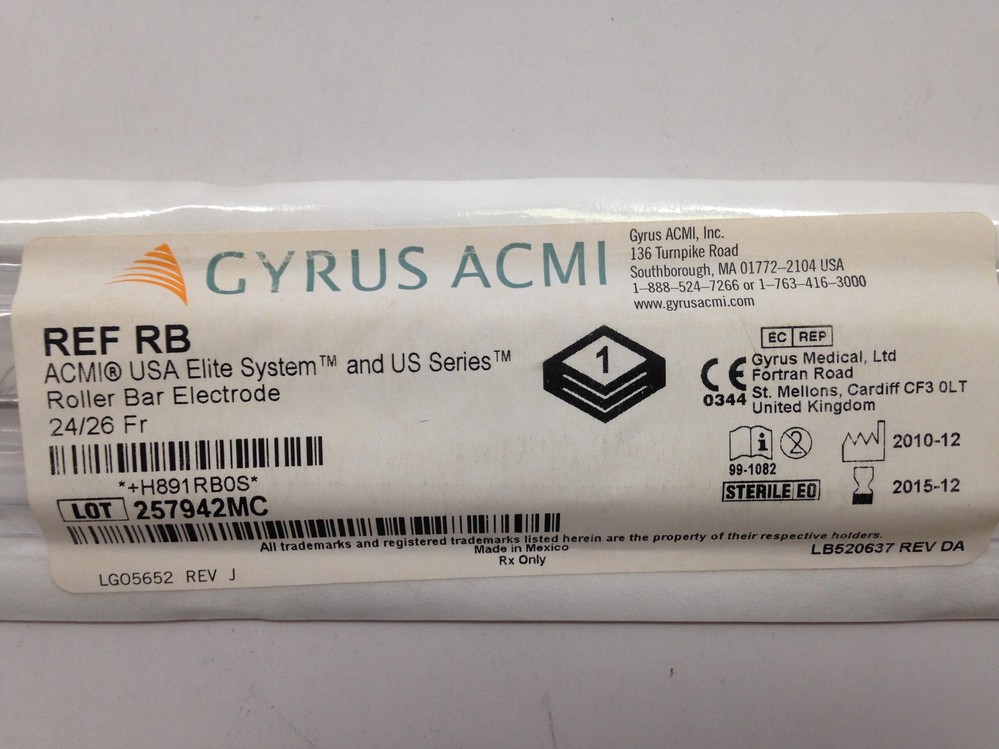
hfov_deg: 55.4
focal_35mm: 33
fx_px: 952
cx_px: 500
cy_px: 374
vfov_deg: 42.9
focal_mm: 4.12
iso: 50
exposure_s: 1/60
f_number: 2.4
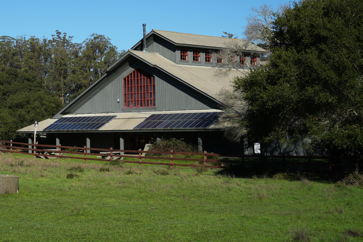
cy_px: 71
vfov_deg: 17.9
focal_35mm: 76
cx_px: 76
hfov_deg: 26.2
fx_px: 766
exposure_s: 1/1250
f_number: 5
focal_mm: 45
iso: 125
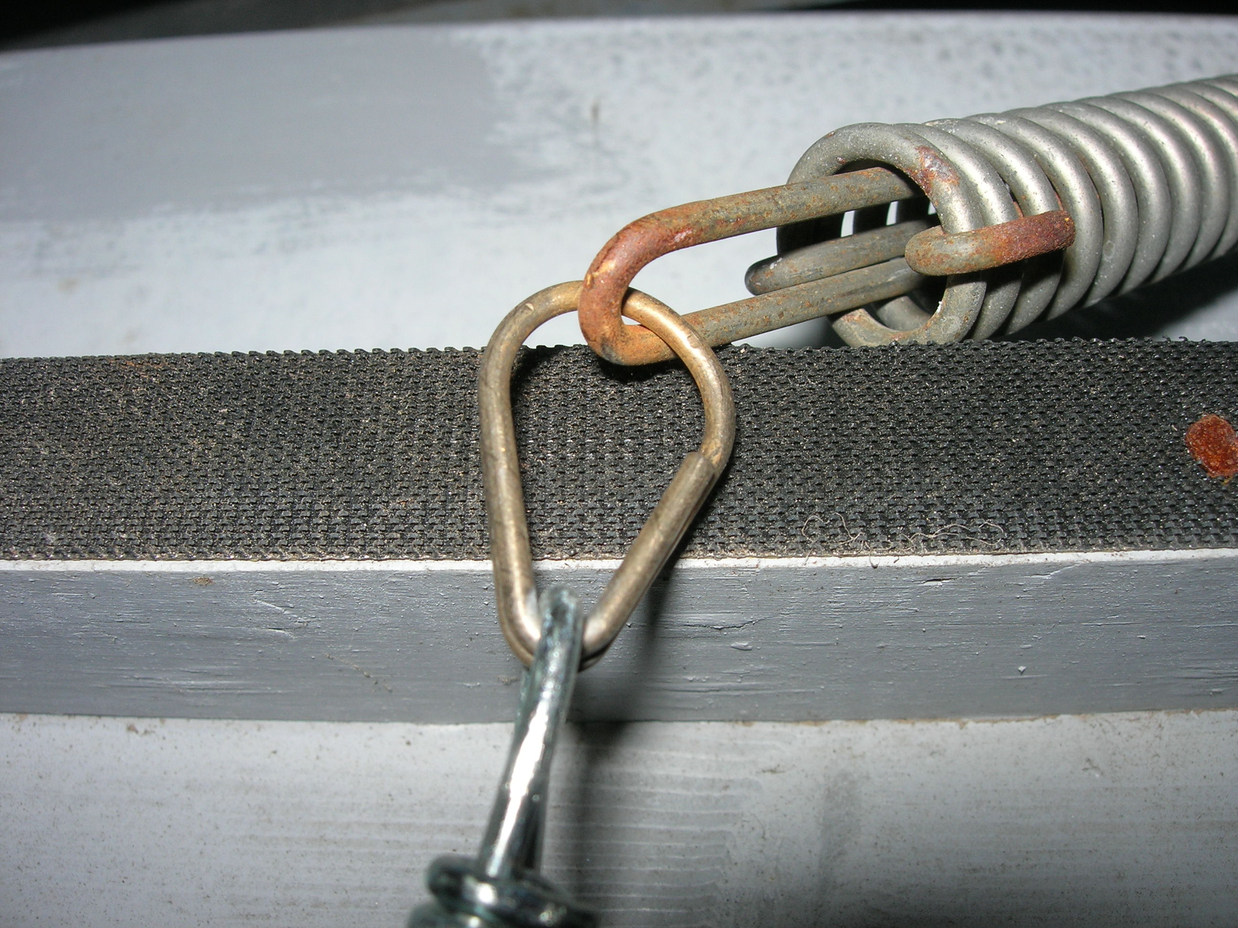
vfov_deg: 37.7
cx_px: 619
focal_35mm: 38
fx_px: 1359
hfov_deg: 49.0
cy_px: 464
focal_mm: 7.8
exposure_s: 1/60.1
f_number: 4.8
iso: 64
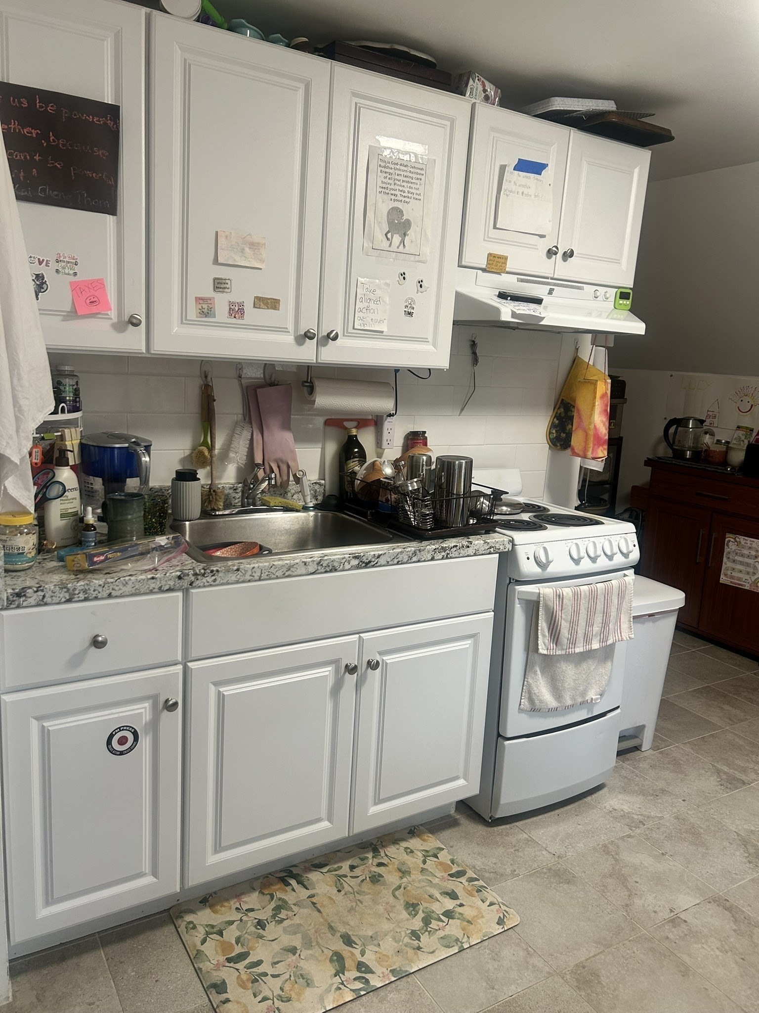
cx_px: 380
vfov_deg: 67.3
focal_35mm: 26
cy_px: 506
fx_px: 760
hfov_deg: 53.1
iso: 100
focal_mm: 5.7
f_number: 1.5
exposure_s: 1/60
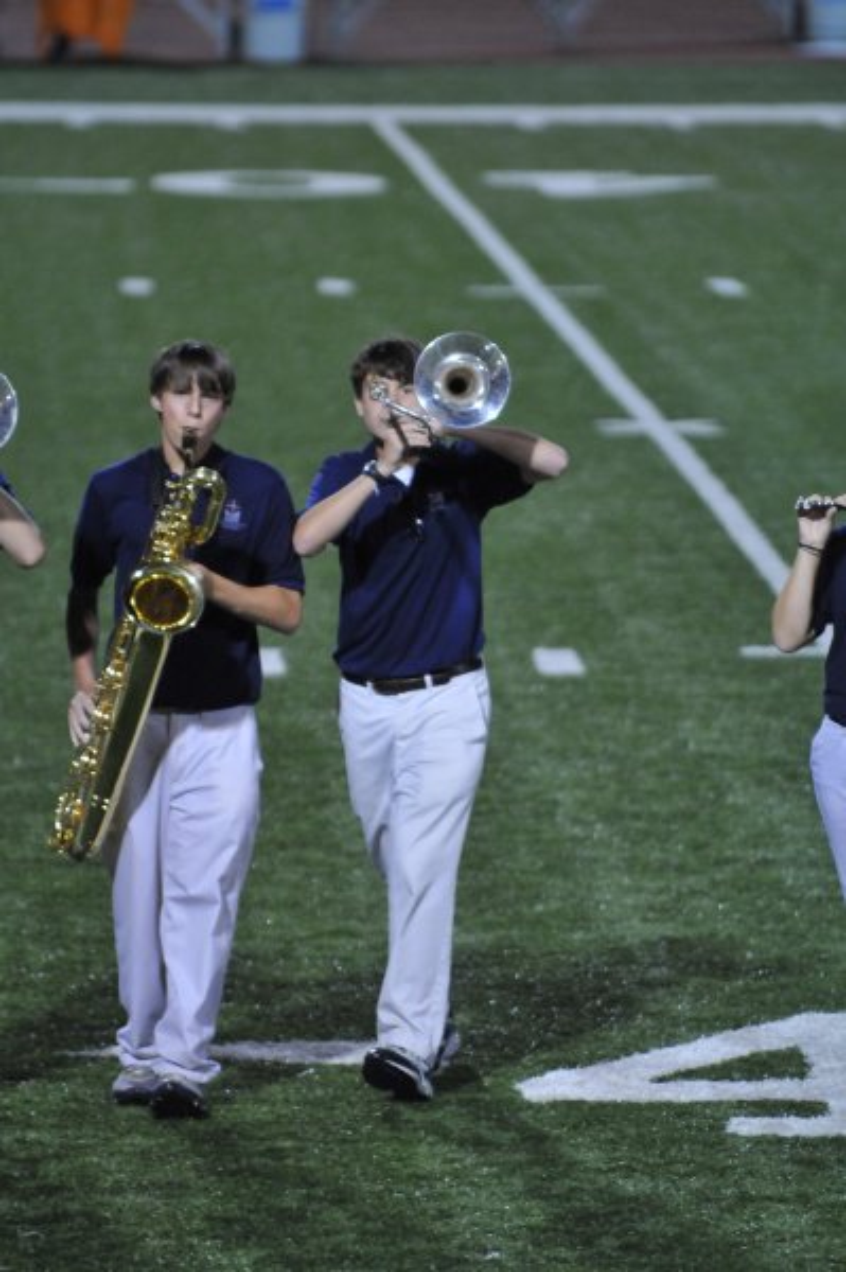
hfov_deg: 4.6
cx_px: 423
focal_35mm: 300
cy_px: 636
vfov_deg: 6.9
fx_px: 10593
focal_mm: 200
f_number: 2.8
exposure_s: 1/200
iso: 1600
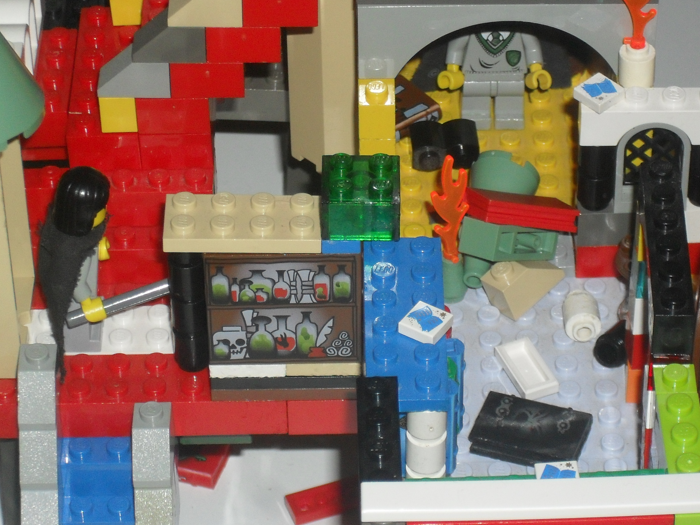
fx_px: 2892
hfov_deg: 13.8
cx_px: 470
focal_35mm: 143
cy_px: 238
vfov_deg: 10.4
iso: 200
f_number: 5.8
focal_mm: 18.9
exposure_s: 1/60
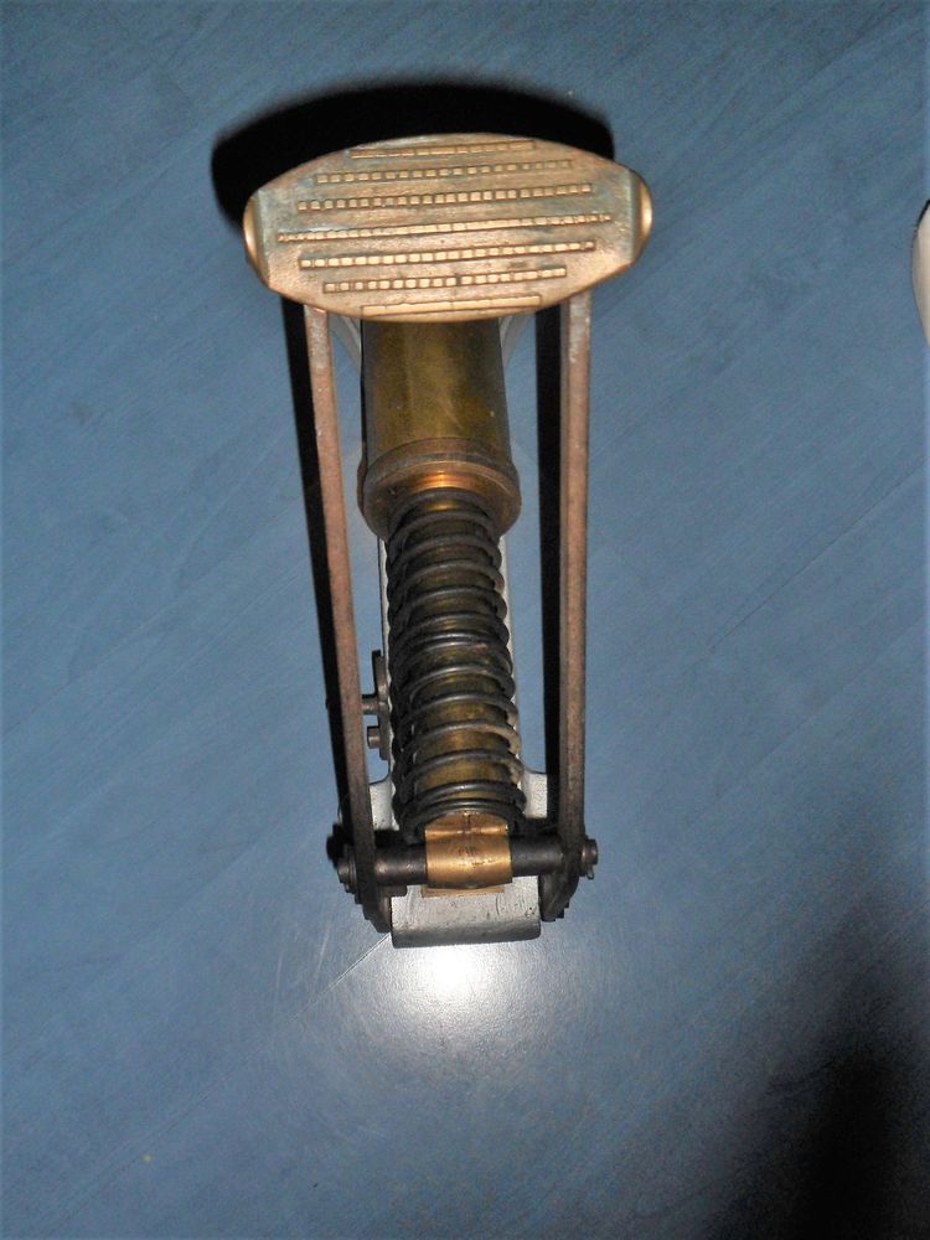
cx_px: 465
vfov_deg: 44.8
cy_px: 620
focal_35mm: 42
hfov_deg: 34.3
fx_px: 1505
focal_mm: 6.5
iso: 100
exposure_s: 1/10
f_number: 11.3
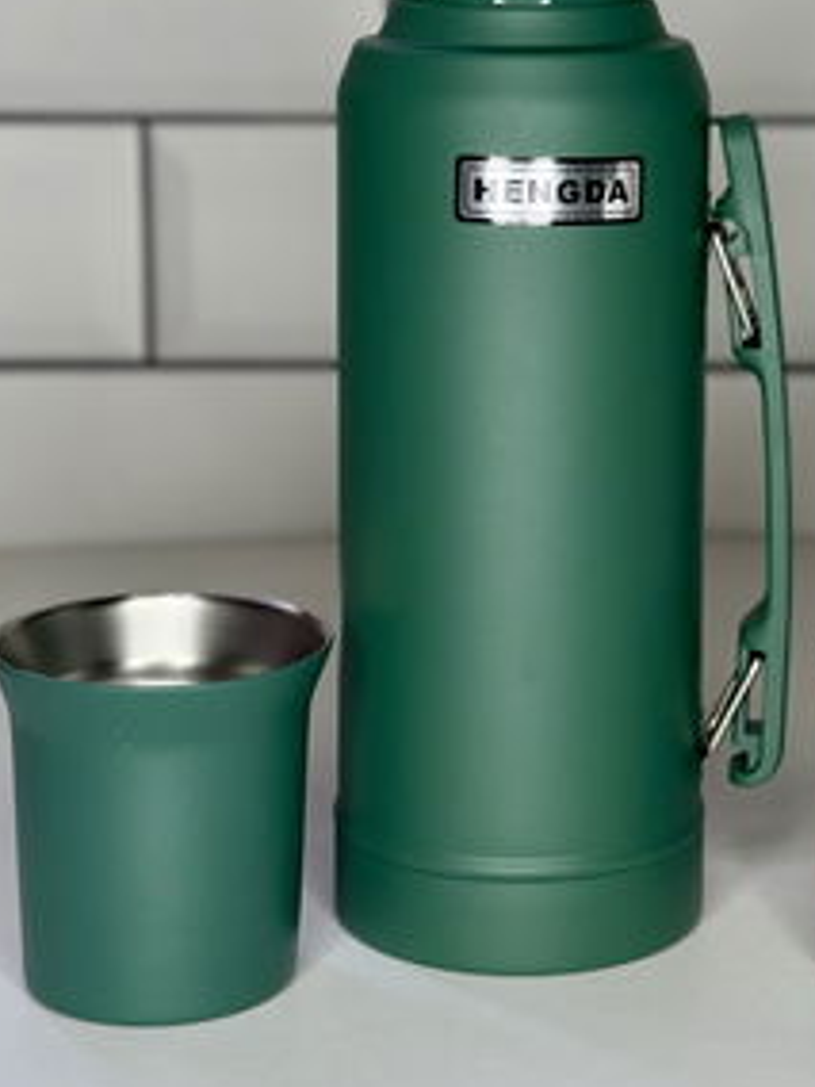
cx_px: 536
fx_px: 2825
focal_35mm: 90
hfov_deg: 16.4
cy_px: 201
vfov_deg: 21.5
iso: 64
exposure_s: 1/357
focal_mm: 6.76
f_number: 1.78
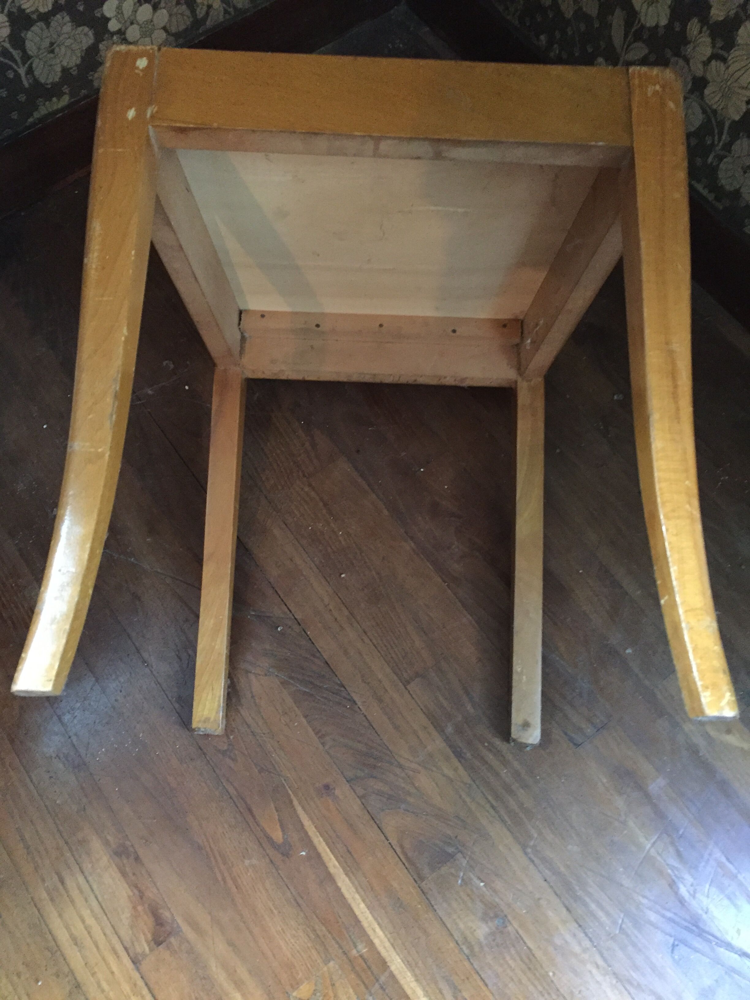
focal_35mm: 29
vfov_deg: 61.7
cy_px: 500
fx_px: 838
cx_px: 375
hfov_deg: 48.2
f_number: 2.2
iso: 500
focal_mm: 4.15
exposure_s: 1/17
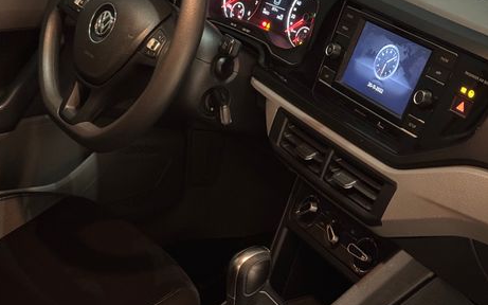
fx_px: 691
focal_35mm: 52
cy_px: 131
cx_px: 241
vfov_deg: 24.8
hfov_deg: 38.9
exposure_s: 1/15
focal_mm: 6.76
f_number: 1.78
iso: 1600
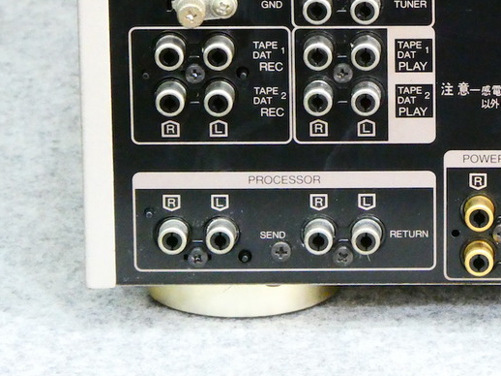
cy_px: 33
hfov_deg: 6.2
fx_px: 4615
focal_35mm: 319
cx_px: 443
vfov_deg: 4.7
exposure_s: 1/25
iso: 1600
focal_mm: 30.9
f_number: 5.6
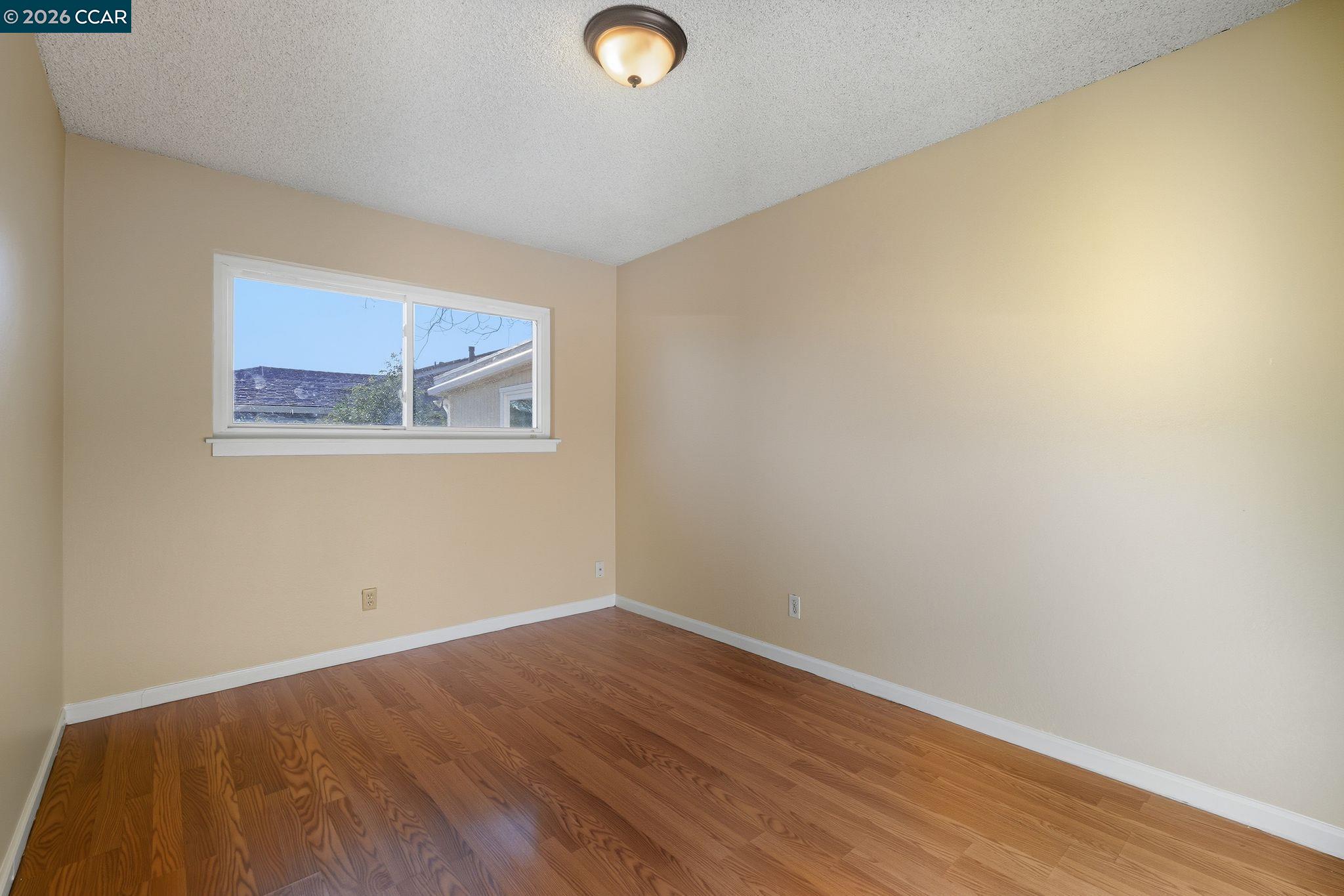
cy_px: 448
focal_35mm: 16
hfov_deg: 96.7
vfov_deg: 73.7
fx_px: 597
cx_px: 672
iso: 100
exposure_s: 1/200
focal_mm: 16
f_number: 8
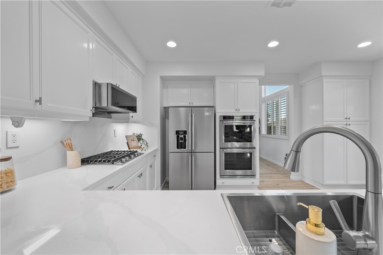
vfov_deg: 85.4
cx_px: 192
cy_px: 128
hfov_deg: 108.3
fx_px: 138
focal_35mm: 13
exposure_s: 1/40
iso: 500
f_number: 9
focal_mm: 13
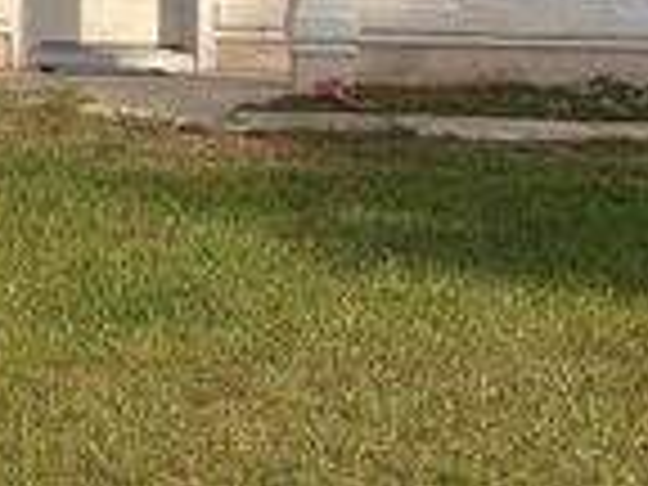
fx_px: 3126
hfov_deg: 11.7
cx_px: 50
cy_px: -353
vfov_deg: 8.6
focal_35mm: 167
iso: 64
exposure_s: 1/5000
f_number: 1.78
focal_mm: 6.86
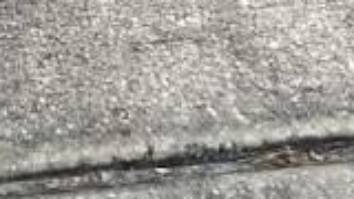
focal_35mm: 181
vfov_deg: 5.6
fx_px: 1699
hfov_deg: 10.7
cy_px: -670
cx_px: -400
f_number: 1.6
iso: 32
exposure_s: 1/427
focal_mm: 4.2
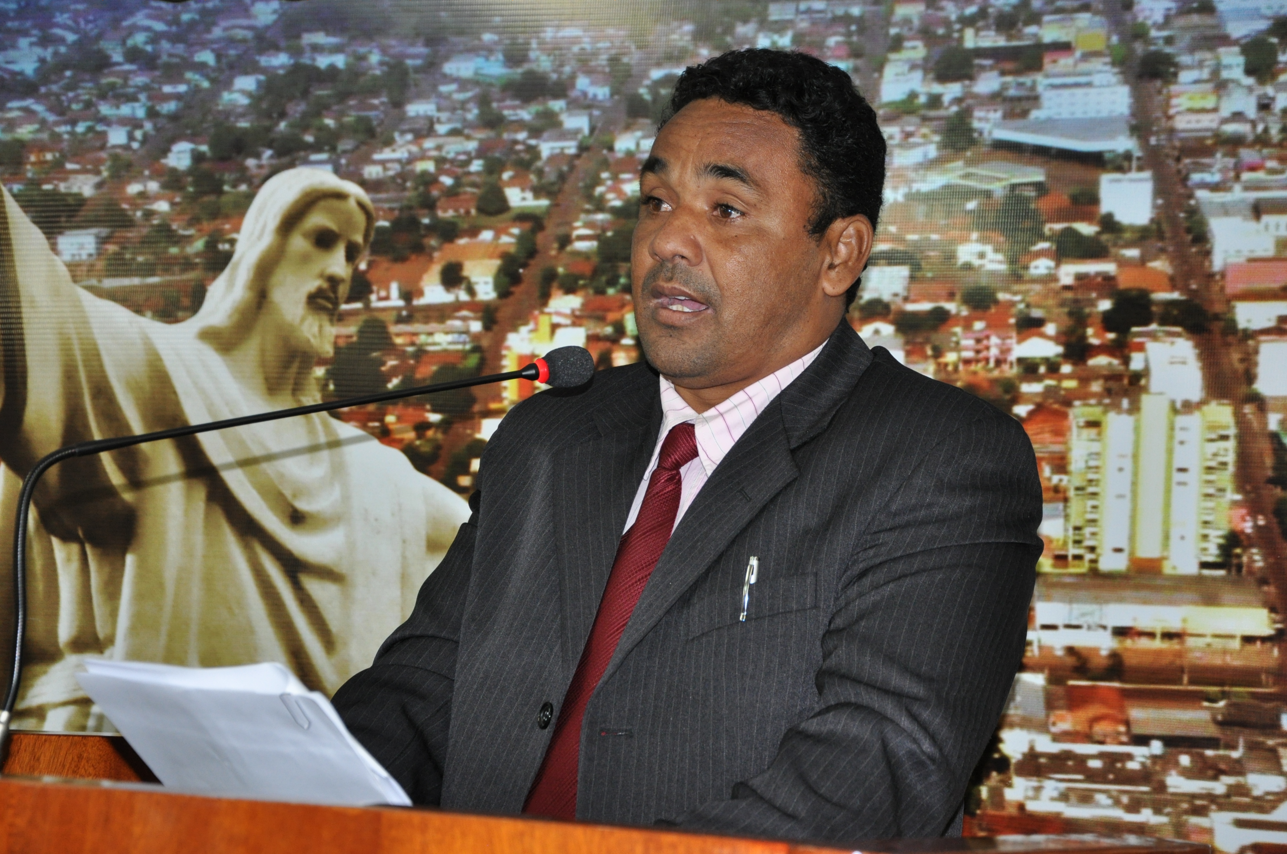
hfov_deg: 26.0
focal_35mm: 78
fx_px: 2785
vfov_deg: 17.4
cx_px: 644
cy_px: 427
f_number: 5
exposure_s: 1/60
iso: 800
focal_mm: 52
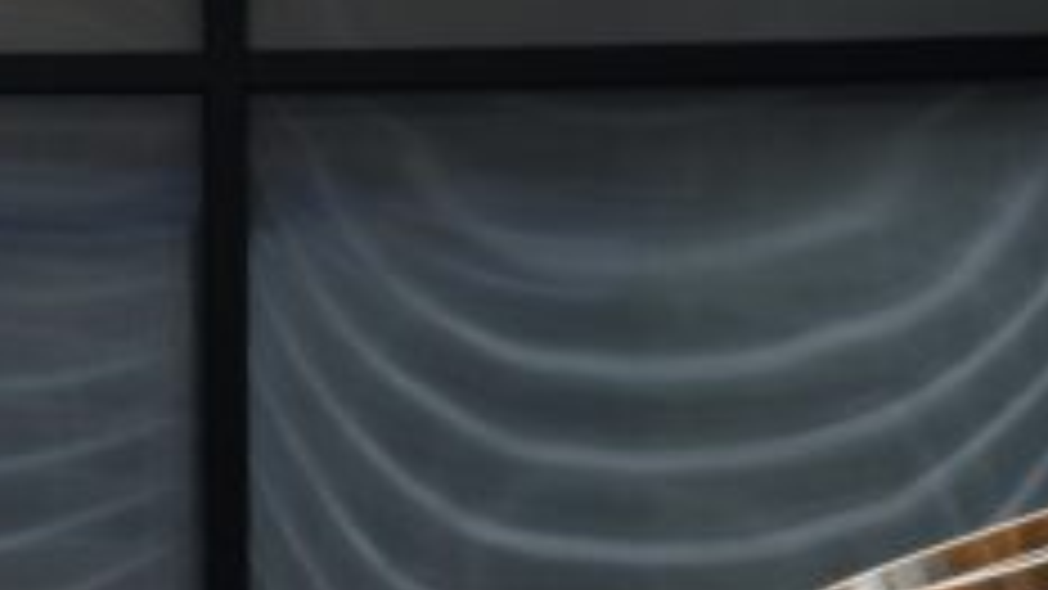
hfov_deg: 12.8
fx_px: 4501
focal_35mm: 162
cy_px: 1103
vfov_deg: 7.3
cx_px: -342
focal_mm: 47
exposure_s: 1/100
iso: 160
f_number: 3.5
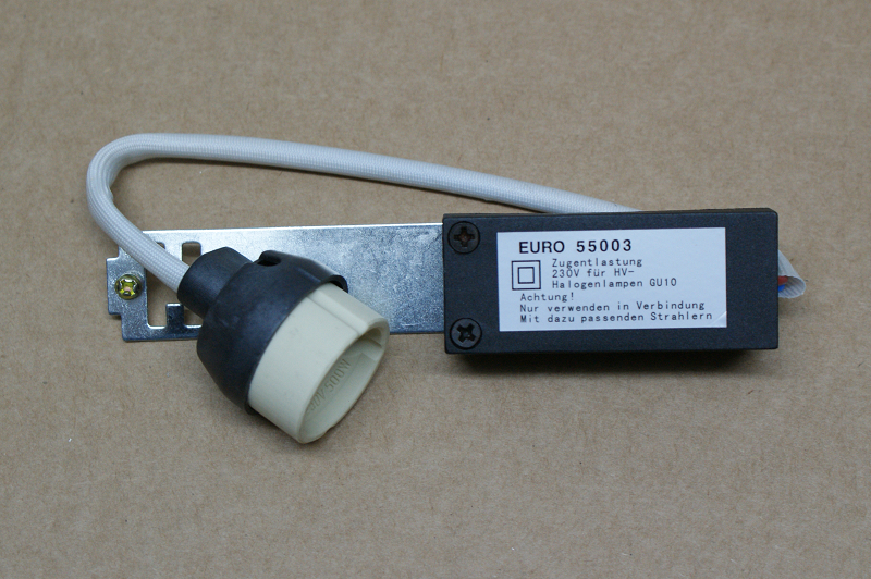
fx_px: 1450
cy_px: 290
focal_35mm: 60
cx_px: 436
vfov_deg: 22.6
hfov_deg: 33.4
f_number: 5.6
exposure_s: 1/20
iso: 400
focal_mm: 40
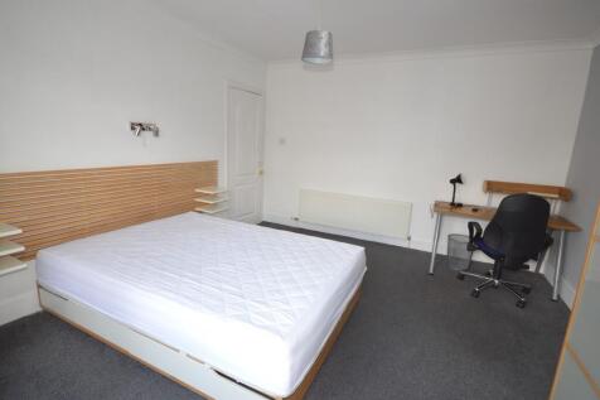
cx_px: 300
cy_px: 200
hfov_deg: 100.4
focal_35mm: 15
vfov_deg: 77.3
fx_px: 250
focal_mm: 10
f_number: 4.5
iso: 400
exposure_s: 1/80
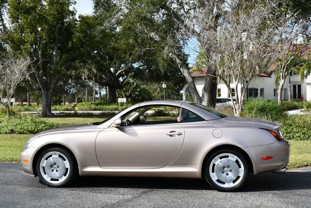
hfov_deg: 41.1
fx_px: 415
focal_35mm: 48
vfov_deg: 28.1
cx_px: 156
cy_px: 104
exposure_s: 1/250
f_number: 8
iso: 100
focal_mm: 24
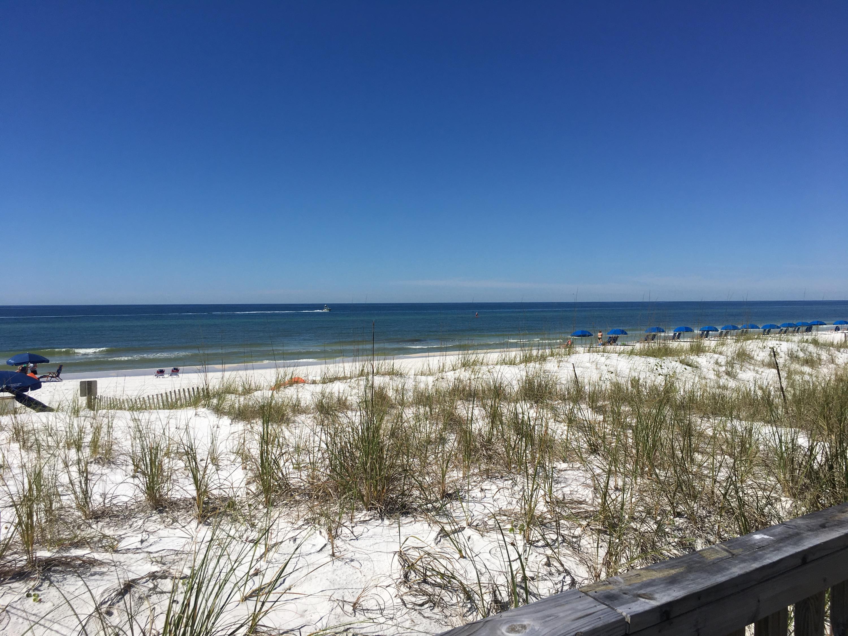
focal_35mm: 29
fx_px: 710
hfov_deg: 61.7
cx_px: 424
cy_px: 318
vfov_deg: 48.2
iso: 25
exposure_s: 1/3846
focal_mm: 4.15
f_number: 2.2
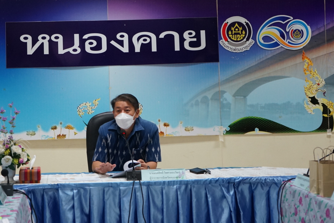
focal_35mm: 78
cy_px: 57
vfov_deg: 17.4
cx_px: 88
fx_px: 724
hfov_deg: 25.7
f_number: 4.5
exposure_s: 1/160
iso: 1600
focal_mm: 51
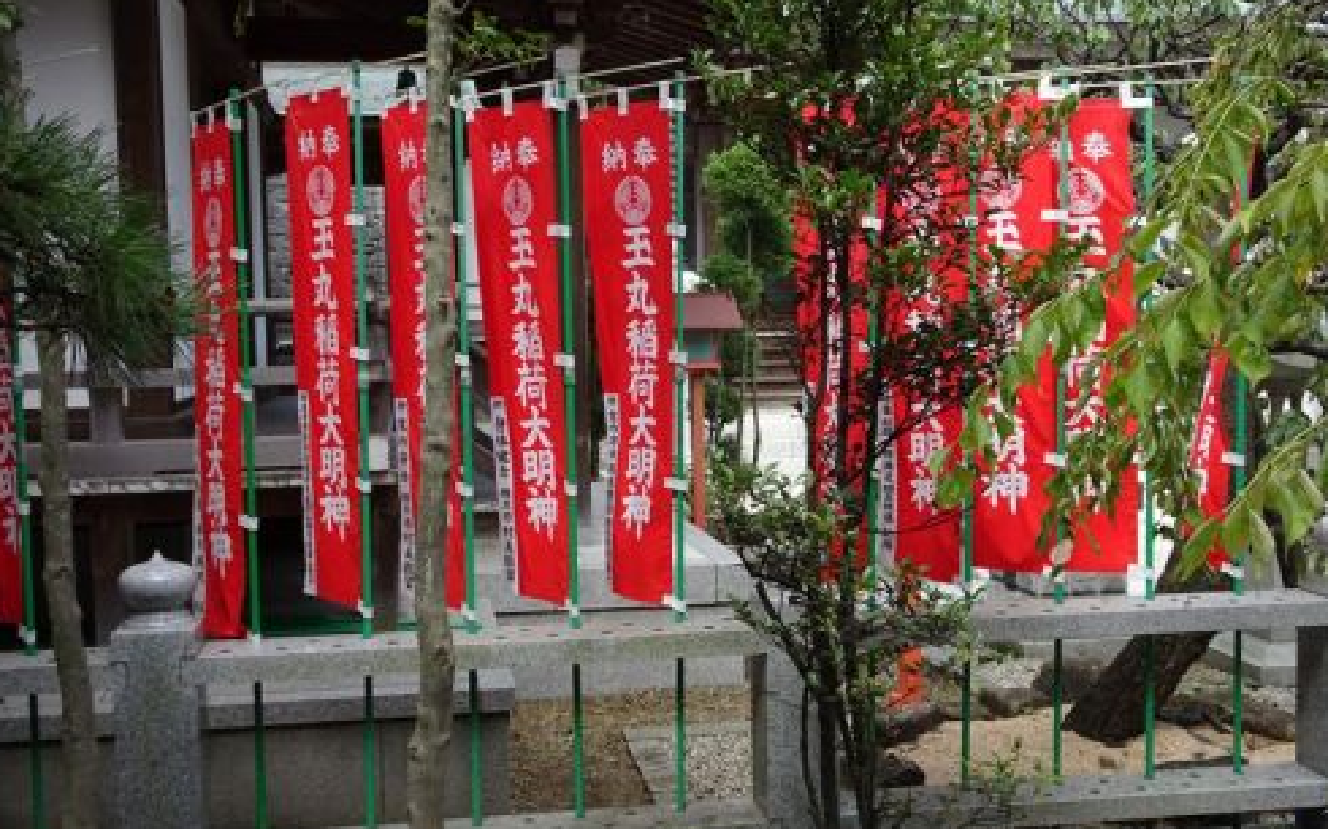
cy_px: 416
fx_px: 1447
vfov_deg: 32.0
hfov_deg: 49.3
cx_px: 672
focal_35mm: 40
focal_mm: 6.37
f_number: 4
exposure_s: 1/200
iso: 80
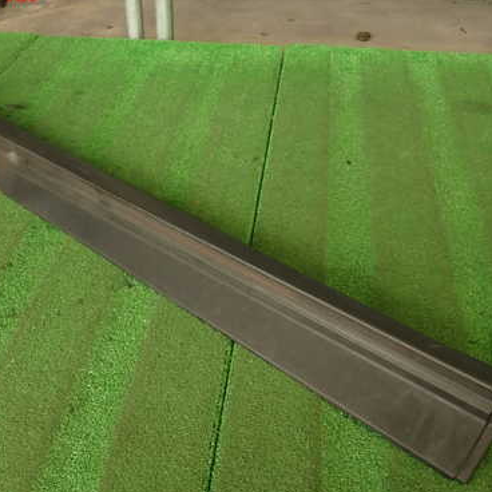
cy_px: 277
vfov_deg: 45.9
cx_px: 194
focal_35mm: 36
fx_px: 579
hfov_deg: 45.8
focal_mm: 4.5
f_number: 2
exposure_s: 1/40
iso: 200
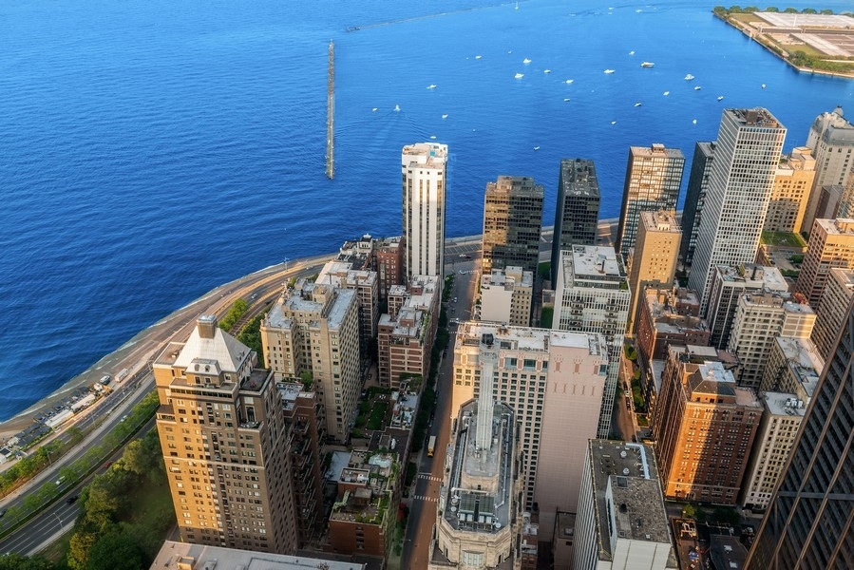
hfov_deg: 60.3
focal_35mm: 31
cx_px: 427
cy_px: 285
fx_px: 736
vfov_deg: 42.4
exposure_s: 1/60
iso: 100
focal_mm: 31
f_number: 8
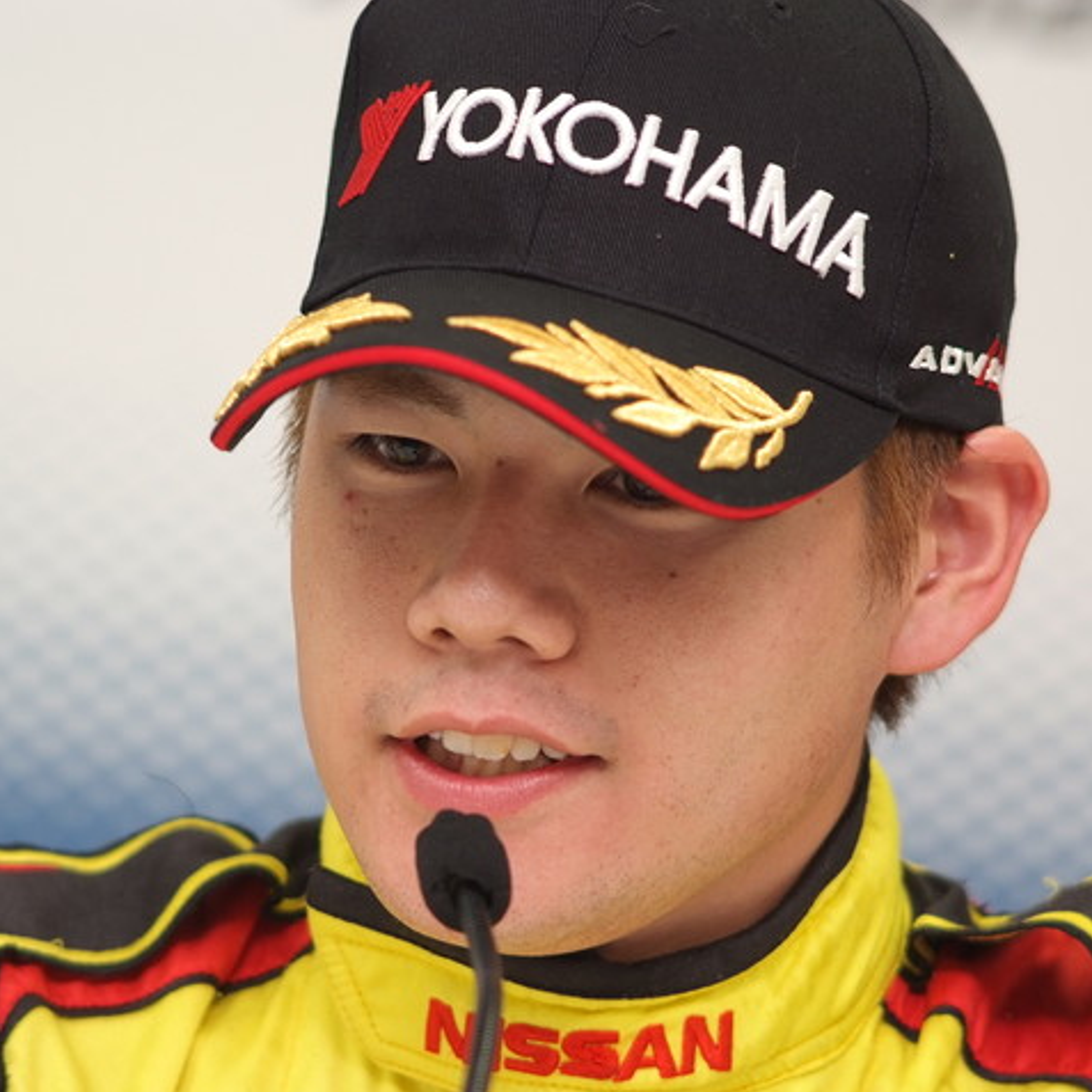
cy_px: 547
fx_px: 12349
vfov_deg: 5.1
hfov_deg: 5.1
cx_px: 453
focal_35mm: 346
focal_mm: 180
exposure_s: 1/125
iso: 400
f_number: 2.8
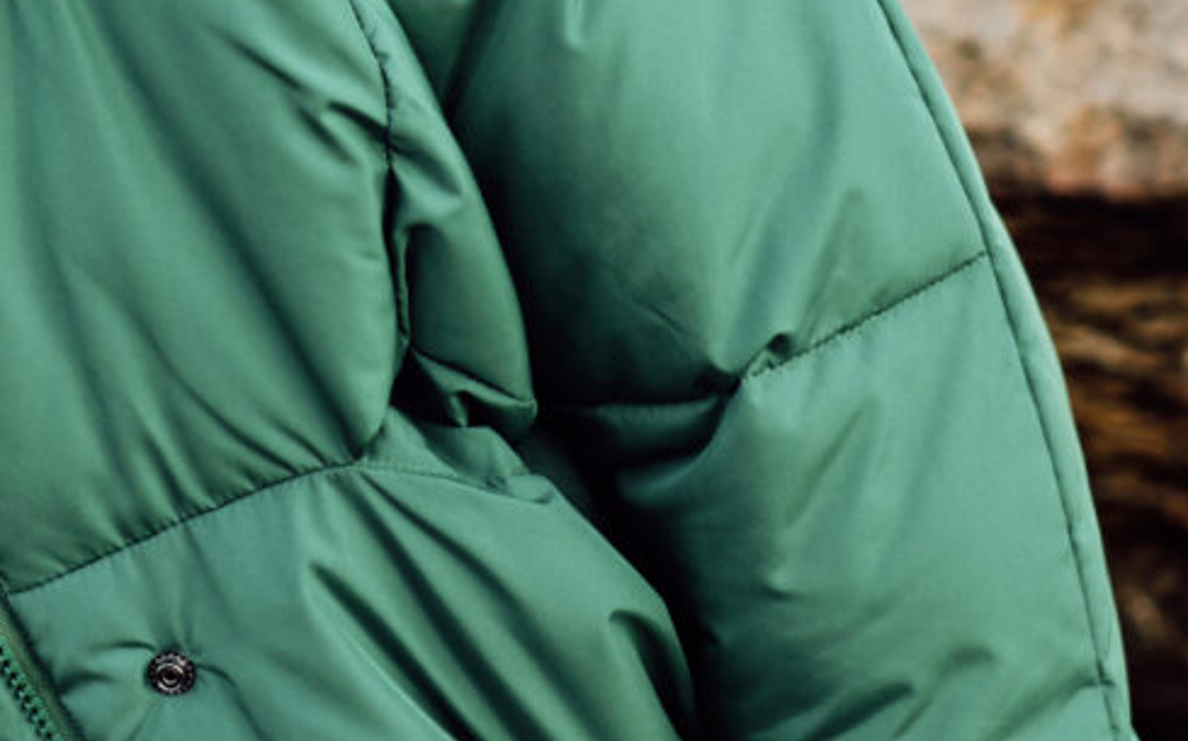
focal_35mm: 146
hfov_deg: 14.2
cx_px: 107
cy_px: -353
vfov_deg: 8.8
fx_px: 4724
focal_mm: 23
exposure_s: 1/500
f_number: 2
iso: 200
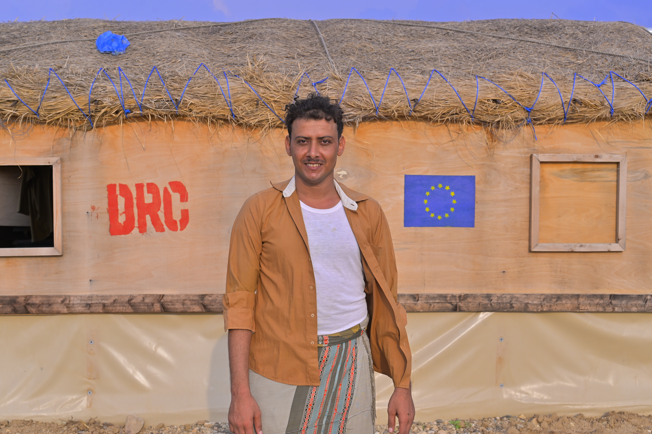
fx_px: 959
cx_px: 326
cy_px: 217
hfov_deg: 37.5
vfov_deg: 25.5
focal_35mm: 53
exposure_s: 1/500
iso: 160
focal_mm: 53
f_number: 7.1
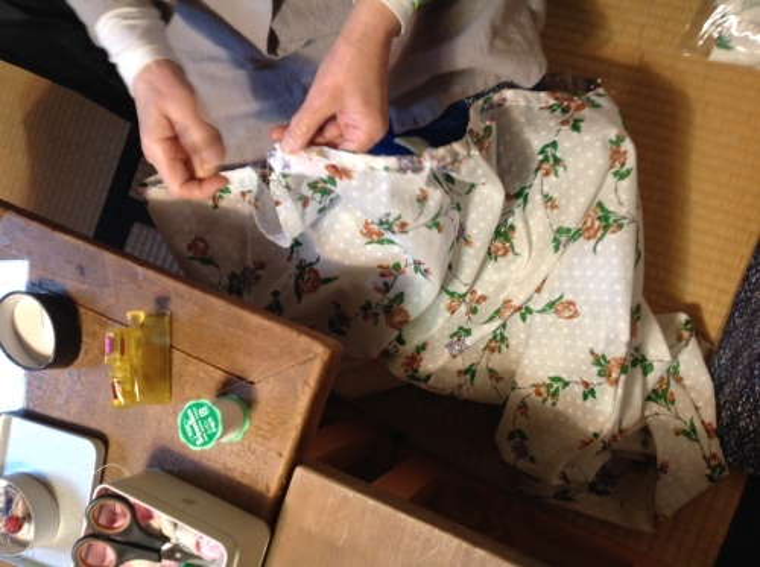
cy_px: 284
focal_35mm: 35
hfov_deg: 52.7
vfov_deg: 40.6
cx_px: 380
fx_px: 767
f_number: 2.4
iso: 100
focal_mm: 4.28
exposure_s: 1/15
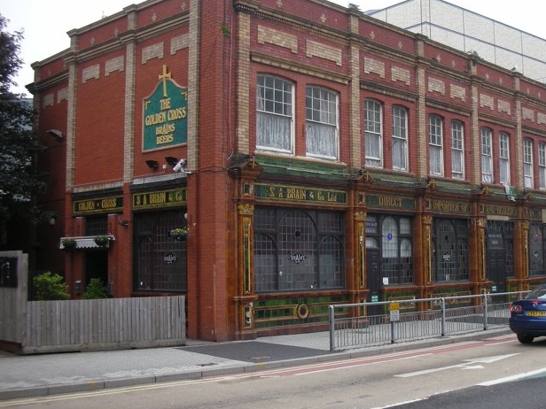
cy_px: 196
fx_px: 710
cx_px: 347
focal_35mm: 45
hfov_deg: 41.7
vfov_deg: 32.2
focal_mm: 5.8
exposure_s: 1/123
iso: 50
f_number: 2.8
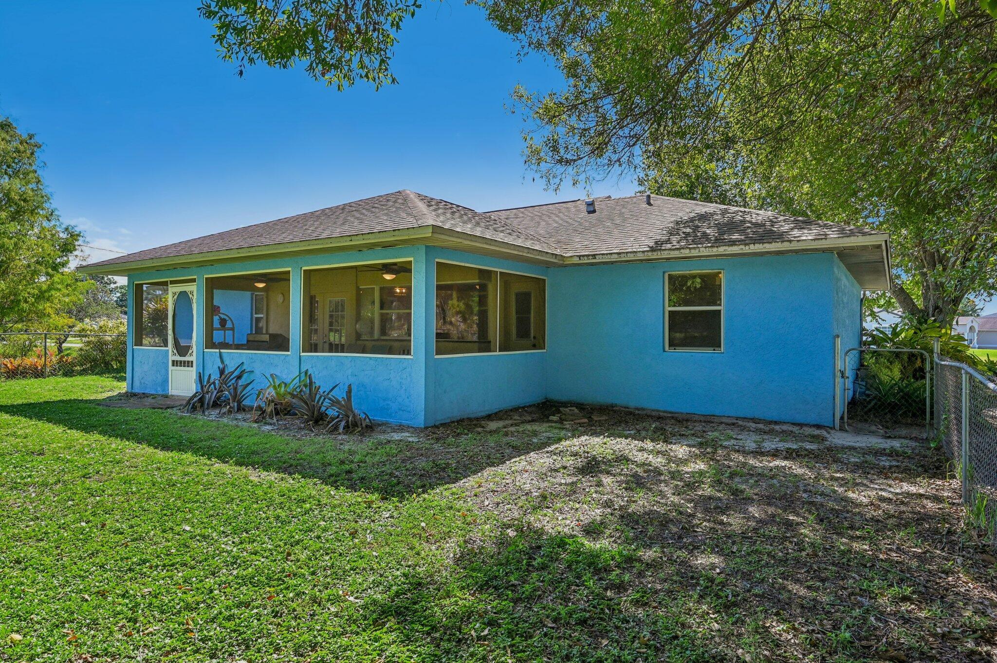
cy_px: 332
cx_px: 498
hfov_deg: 82.6
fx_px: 567
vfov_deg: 60.6
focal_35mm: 20
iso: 800
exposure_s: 1/500
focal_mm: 20.5
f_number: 8
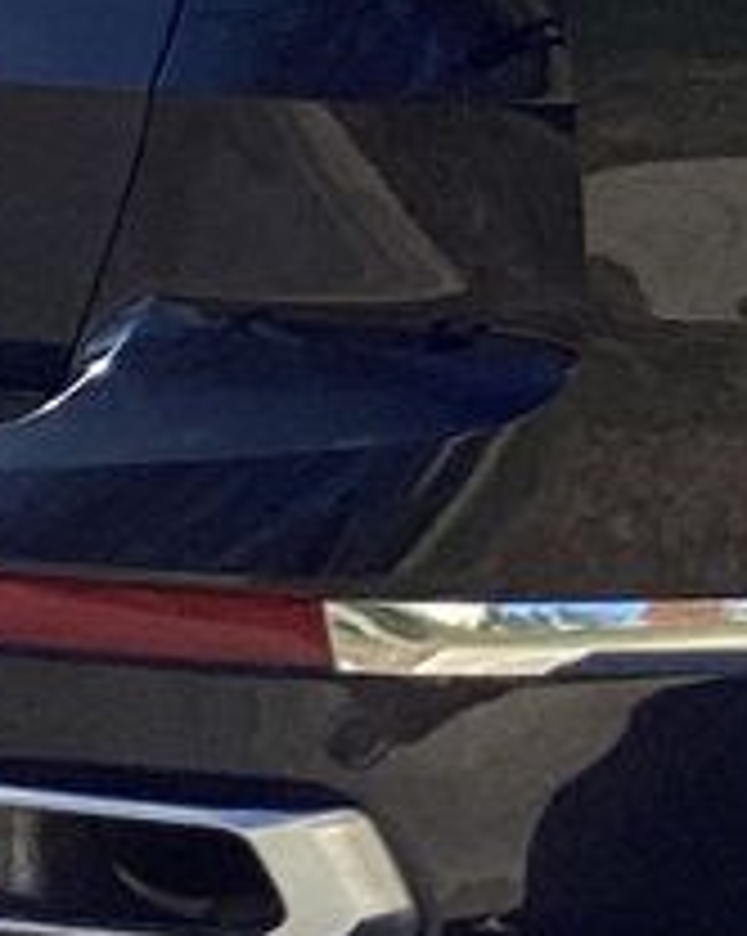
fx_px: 6449
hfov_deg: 6.6
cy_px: 158
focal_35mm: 233
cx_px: 940
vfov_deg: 8.3
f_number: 2.4
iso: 25
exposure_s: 1/916
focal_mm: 3.3
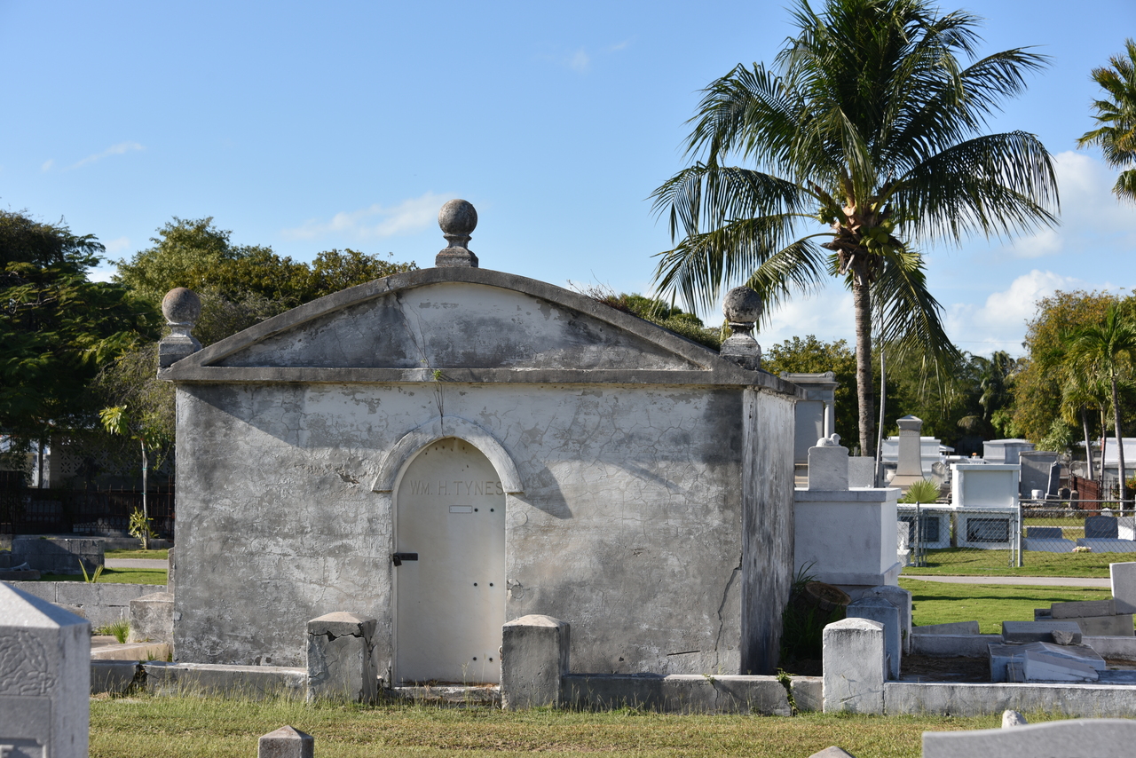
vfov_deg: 19.5
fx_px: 2209
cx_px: 568
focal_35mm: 70
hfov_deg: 28.8
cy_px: 379
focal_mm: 70
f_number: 9
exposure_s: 1/250
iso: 100
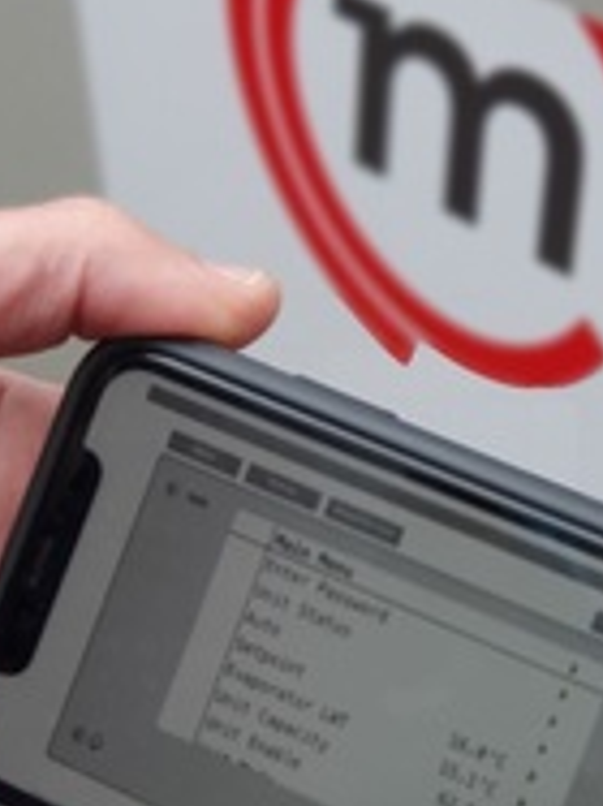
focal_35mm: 139
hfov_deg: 10.6
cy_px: 401
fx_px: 3232
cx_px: 541
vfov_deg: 14.2
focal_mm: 6
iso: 40
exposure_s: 1/171
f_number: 2.4
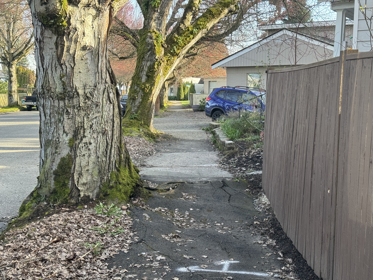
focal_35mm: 48
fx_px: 517
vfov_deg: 30.3
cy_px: 140
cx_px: 186
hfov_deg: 39.7
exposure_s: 1/196
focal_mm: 6.86
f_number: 1.78
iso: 64
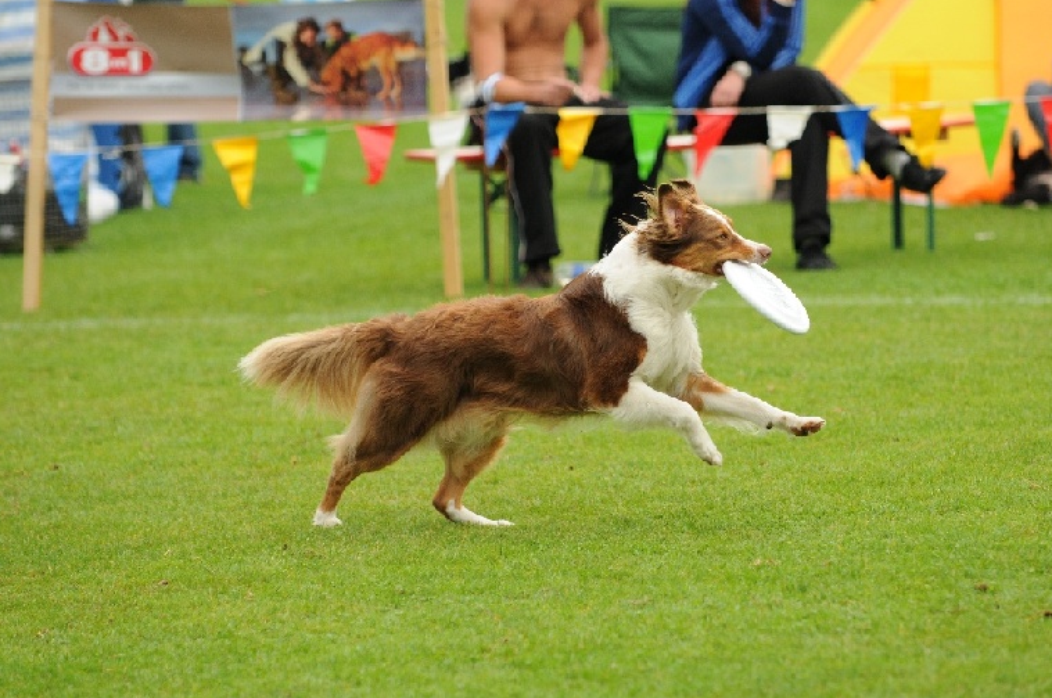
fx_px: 6917
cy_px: 336
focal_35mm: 237
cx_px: 553
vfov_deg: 5.8
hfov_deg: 8.7
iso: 400
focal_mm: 150
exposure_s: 1/2000
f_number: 2.8
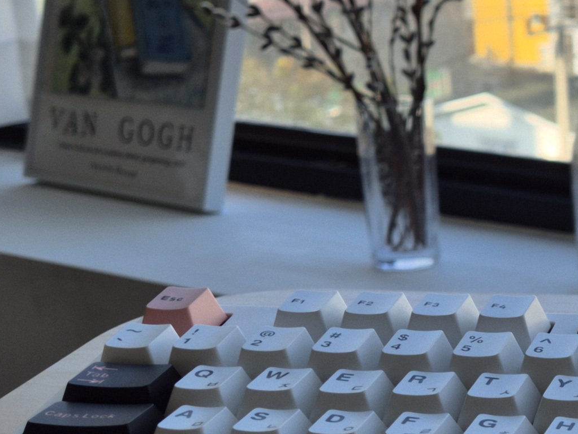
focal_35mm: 90
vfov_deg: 16.3
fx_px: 1503
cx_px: 791
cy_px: 342
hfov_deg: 19.7
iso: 25
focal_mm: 5.4
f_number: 1.8
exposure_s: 1/812
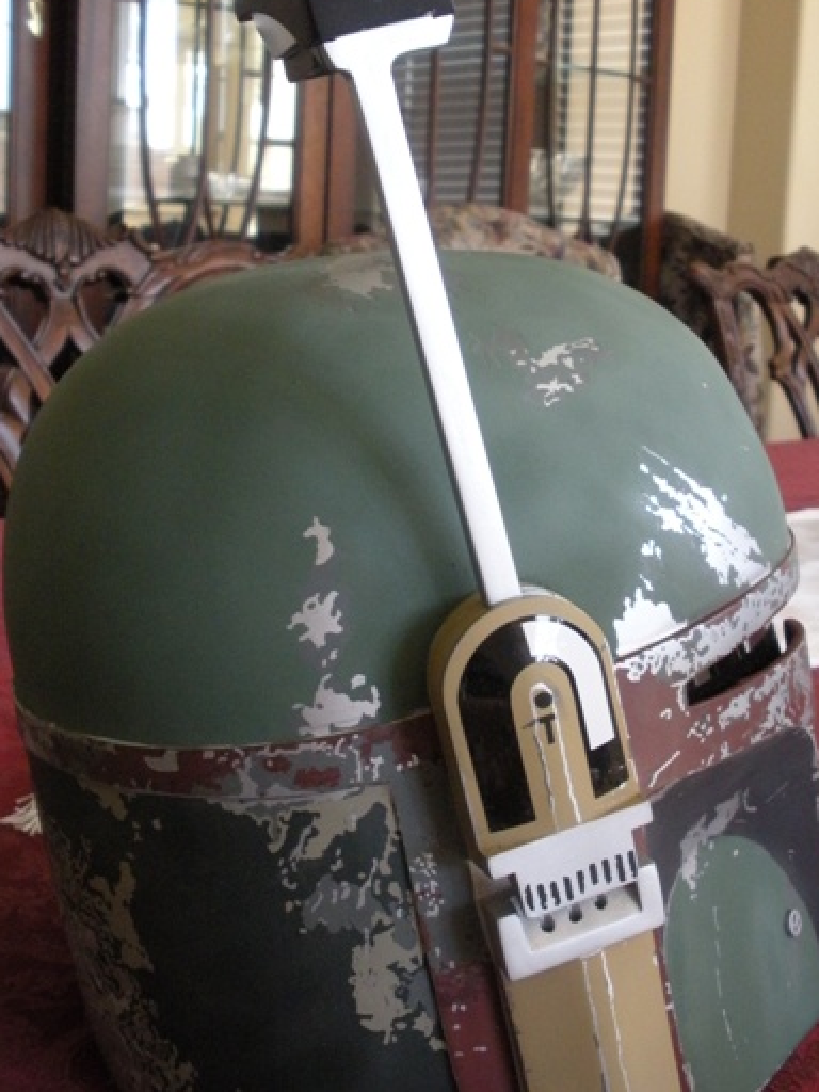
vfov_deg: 42.1
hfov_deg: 32.1
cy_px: 582
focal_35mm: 45
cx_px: 461
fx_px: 1420
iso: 400
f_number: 3.5
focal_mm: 6.3
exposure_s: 1/49.7
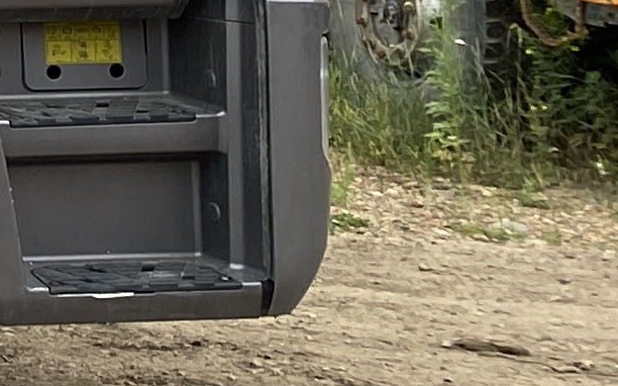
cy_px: -329
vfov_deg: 7.2
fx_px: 2998
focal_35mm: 178
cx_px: -1288
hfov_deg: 9.2
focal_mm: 4.25
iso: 32
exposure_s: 1/326
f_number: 1.8
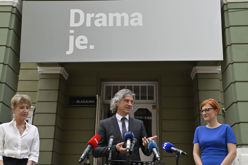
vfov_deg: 27.0
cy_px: 82
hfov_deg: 39.6
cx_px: 124
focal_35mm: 50
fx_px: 344
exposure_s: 1/640
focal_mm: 50
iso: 500
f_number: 7.1
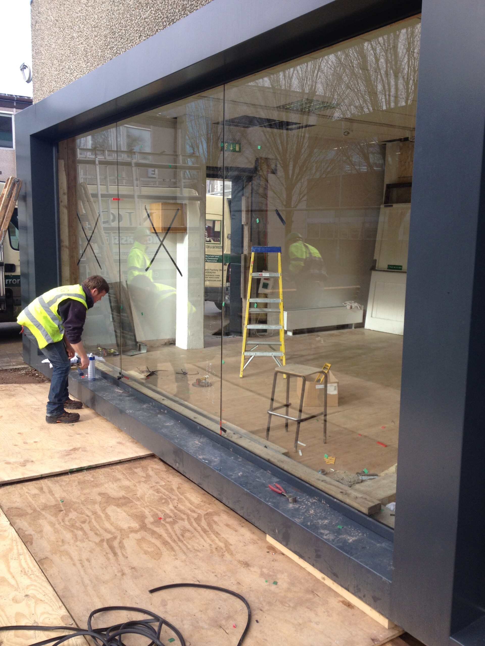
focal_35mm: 35
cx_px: 242
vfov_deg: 52.6
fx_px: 654
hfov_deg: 40.7
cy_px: 323
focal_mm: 4.28
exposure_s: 1/230
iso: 50
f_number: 2.4
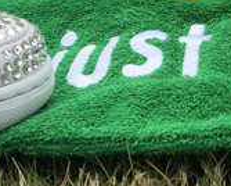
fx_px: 1540
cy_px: -151
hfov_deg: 8.5
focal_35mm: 225
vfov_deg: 6.7
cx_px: -12
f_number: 2.4
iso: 16
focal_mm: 6
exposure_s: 1/390
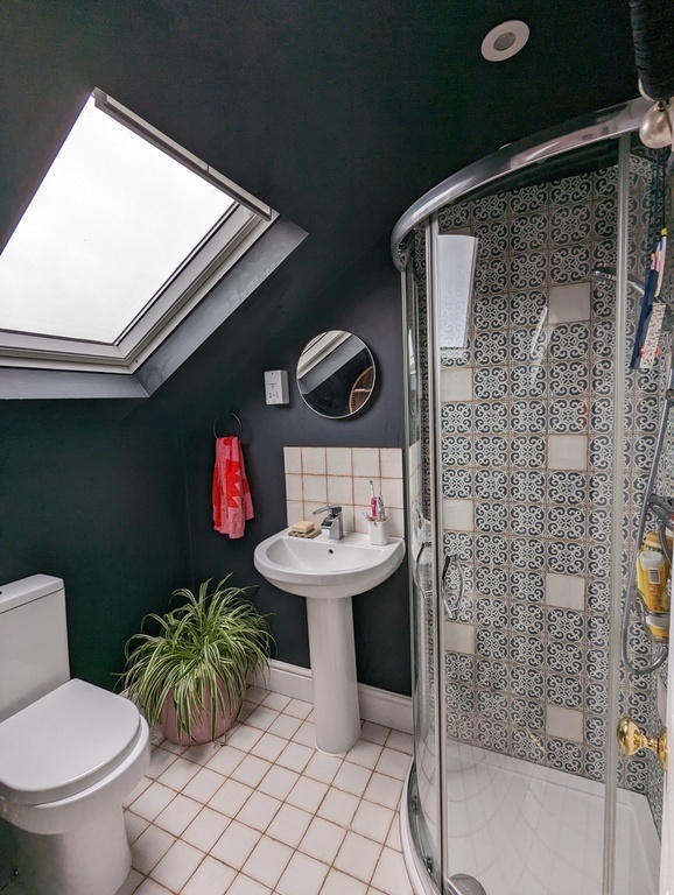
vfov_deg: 94.4
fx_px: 414
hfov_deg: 78.2
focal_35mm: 16
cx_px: 337
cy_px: 448
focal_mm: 2.35
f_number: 2.2
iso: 46
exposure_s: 1/96.7
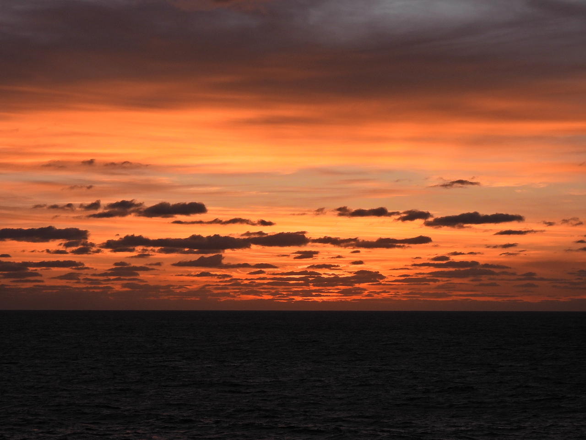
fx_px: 1608
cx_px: 293
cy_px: 220
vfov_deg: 15.6
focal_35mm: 95
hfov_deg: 20.7
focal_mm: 17
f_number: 4
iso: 100
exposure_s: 1/640
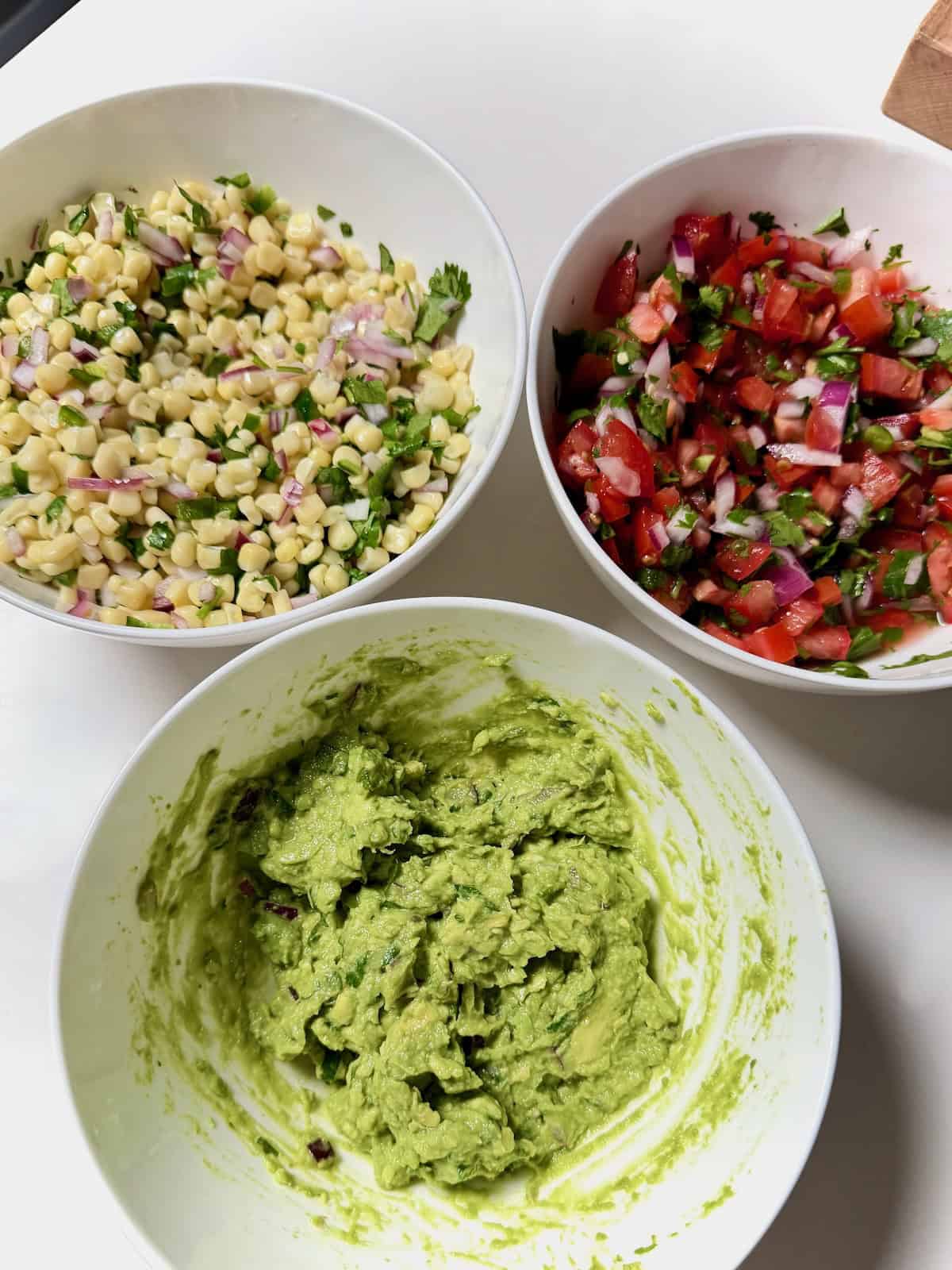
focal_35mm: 24
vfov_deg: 71.6
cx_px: 476
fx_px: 880
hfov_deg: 56.8
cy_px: 635
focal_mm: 6.8
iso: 160
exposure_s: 1/75
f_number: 1.8
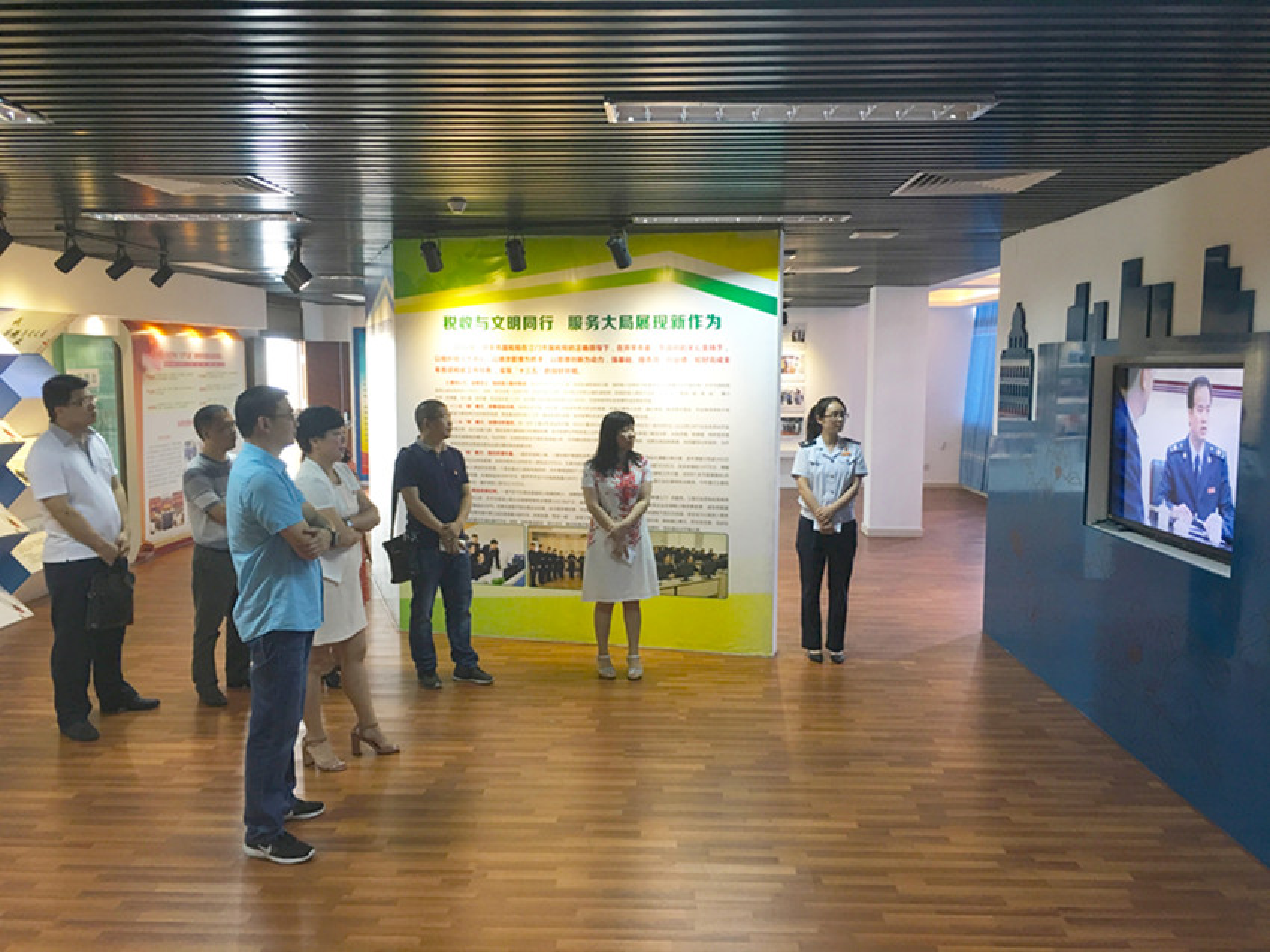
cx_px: 635
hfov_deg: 61.7
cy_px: 476
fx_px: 1064
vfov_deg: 48.2
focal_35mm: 29
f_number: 2.2
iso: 125
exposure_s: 1/33
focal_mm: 4.15
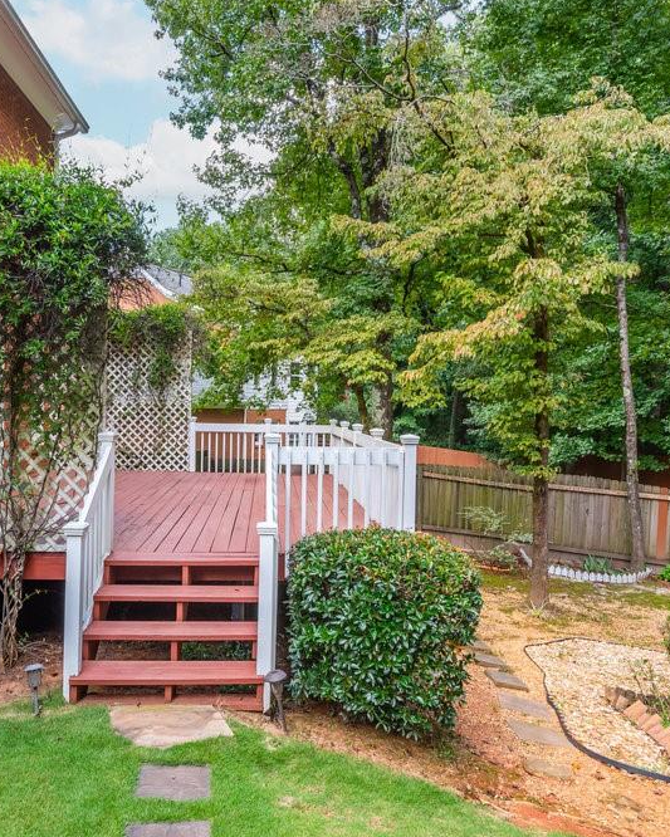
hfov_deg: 54.5
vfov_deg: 66.0
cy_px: 422
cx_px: 265
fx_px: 644
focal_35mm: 26
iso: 800
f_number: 8
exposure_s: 1/200
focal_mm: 18
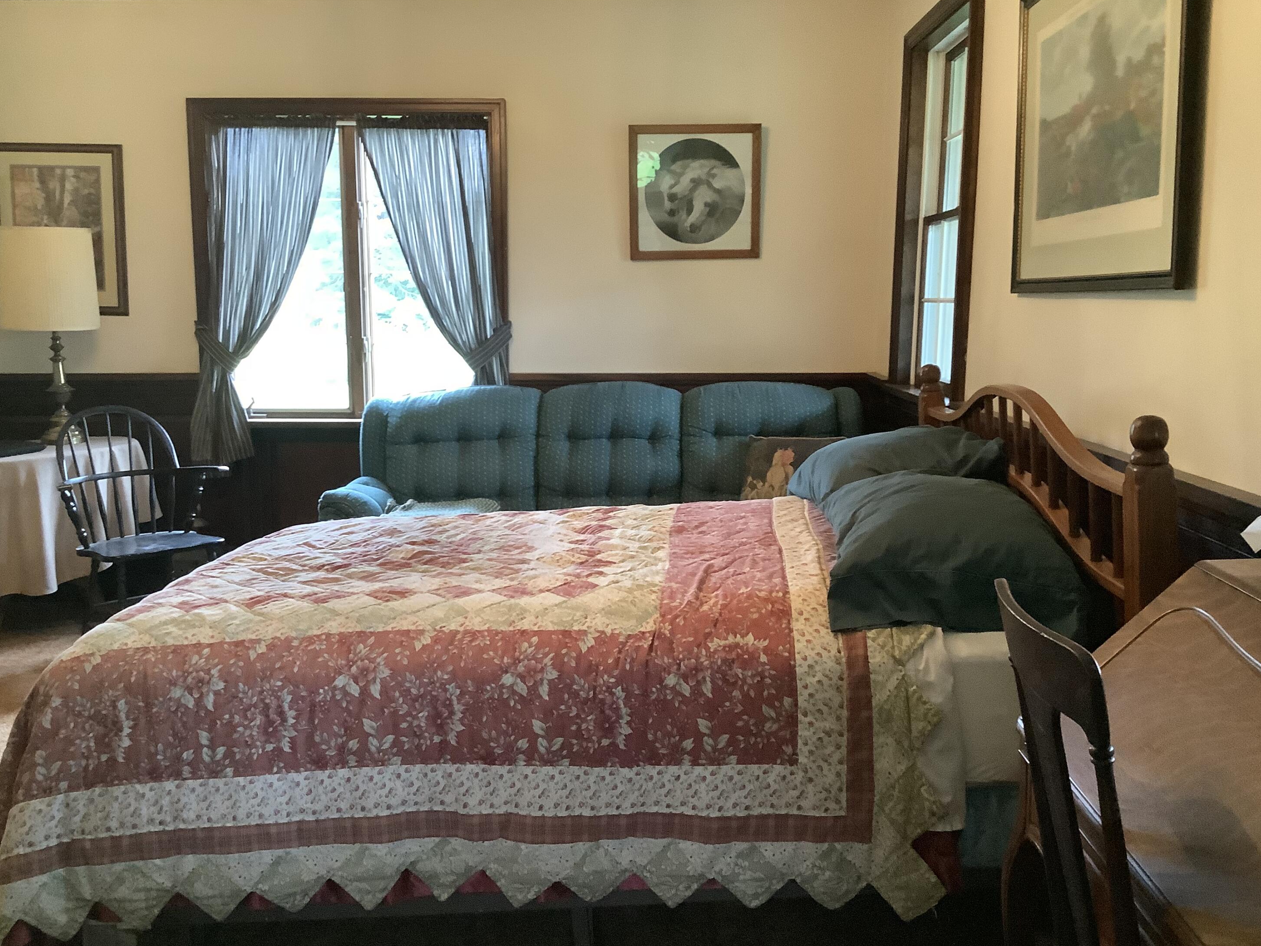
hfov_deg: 56.8
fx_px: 1166
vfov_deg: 44.2
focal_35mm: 32
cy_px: 461
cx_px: 637
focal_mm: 3.3
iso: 400
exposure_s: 1/50
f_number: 2.4
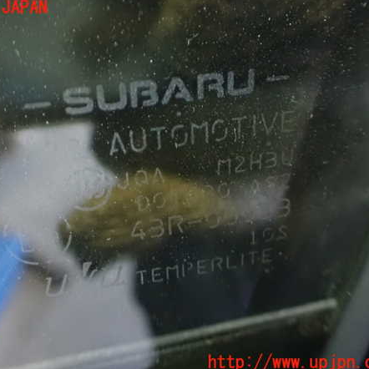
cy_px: 185
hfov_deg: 45.8
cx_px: 146
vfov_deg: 46.0
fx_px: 434
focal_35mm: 36
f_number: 2.3
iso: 1600
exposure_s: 1/15
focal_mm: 5.4
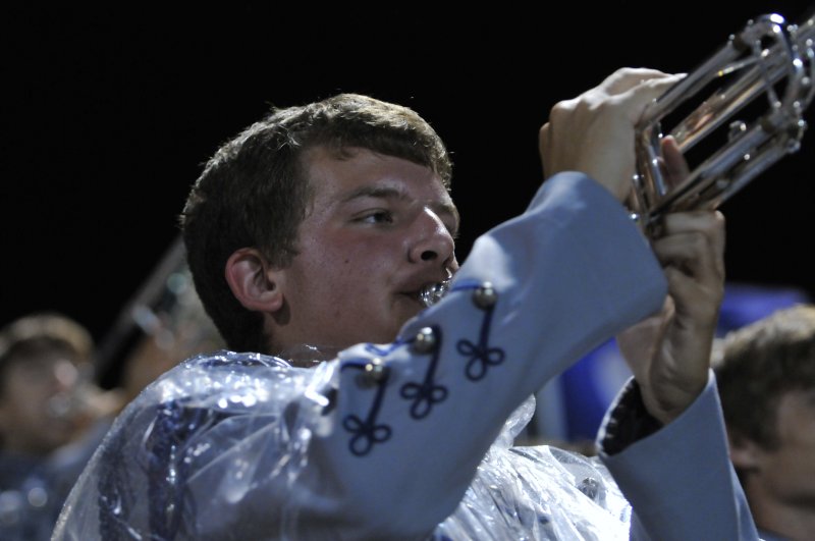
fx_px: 3323
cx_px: 408
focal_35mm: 147
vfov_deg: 9.3
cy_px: 270
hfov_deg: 14.0
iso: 1600
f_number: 2.8
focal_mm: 98
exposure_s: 1/160
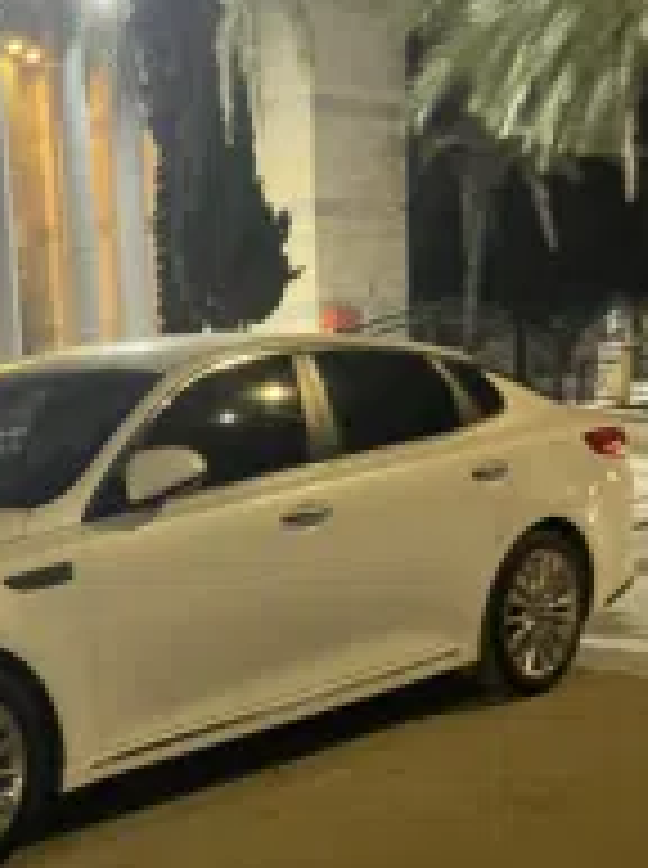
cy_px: 661
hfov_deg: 25.9
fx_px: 1352
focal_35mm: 54
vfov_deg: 34.8
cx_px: 36
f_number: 1.6
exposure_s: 1/38
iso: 640
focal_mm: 5.1
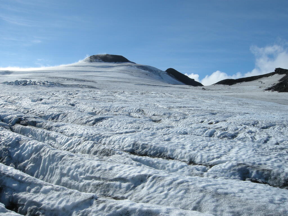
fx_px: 291
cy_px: 108
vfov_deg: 40.7
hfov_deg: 52.6
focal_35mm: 35
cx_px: 144
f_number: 7.6
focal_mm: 7.5
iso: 100
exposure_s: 1/470
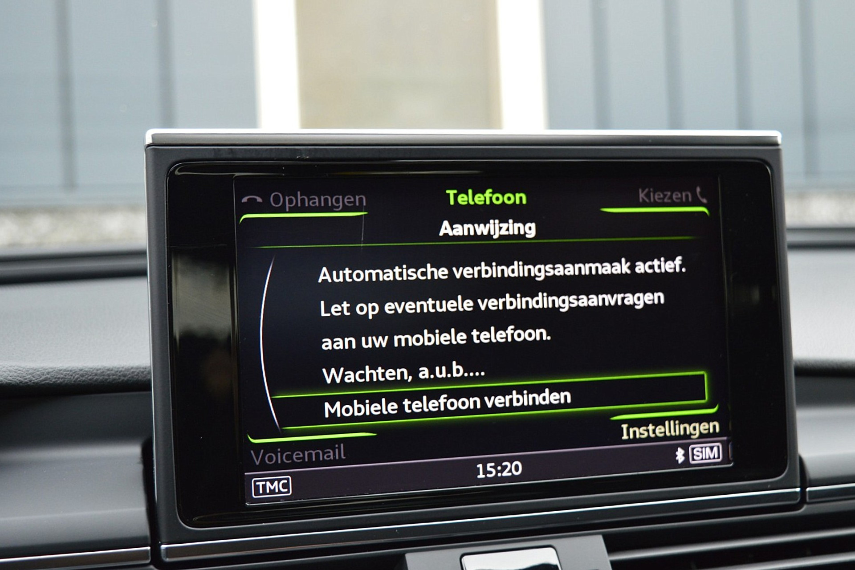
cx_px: 428
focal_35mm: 48
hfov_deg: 41.1
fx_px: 1140
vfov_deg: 28.1
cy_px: 285
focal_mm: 32
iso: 800
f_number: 5
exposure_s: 1/60
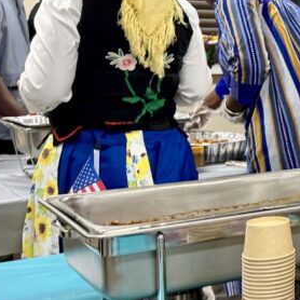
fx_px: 765
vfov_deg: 22.2
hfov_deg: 17.8
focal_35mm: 78
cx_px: 543
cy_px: 117
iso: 200
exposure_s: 1/60
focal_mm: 6.76
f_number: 1.78
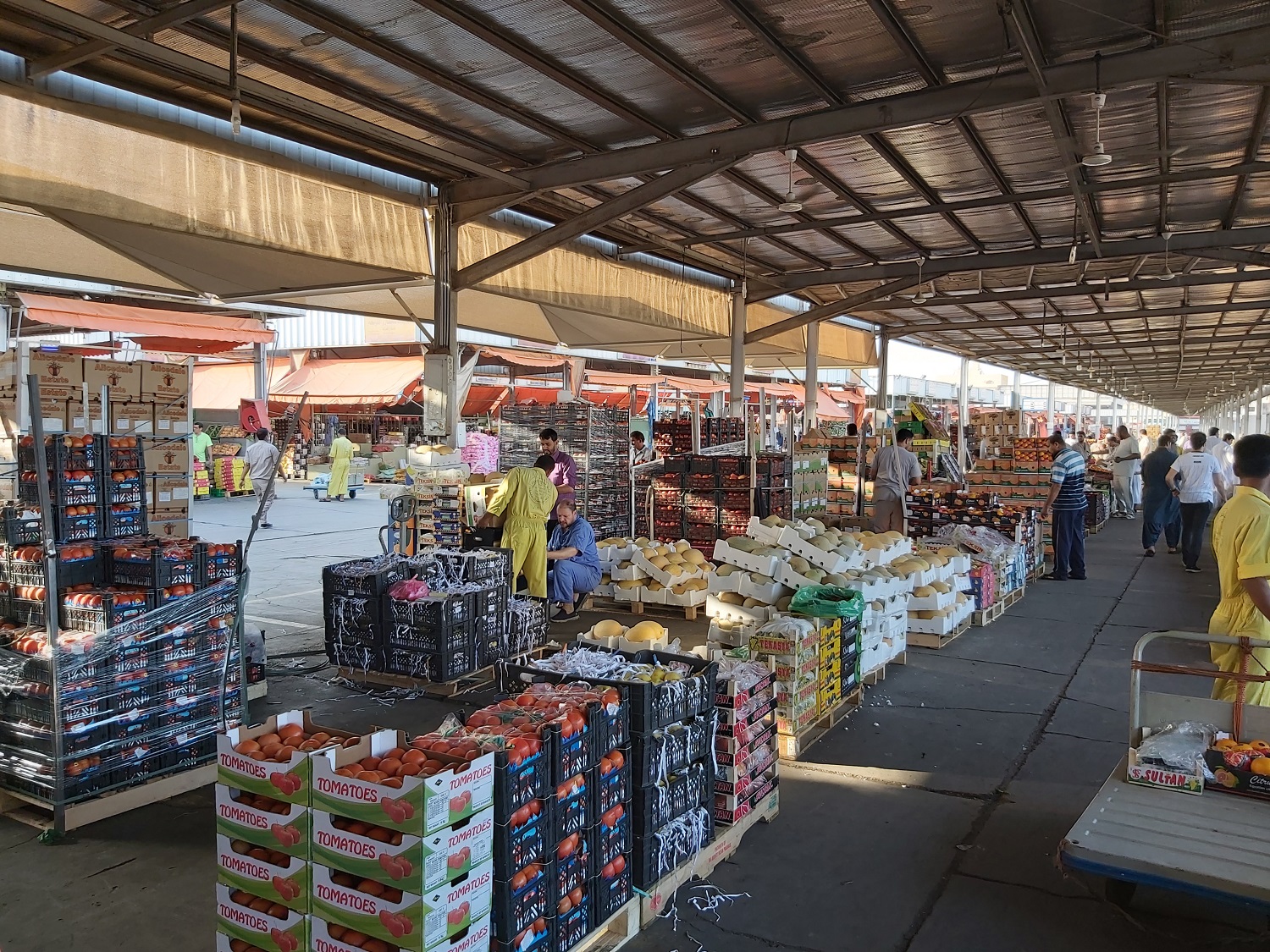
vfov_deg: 53.1
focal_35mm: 26
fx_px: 954
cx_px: 635
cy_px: 476
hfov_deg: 67.3
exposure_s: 1/154
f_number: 1.7
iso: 64
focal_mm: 3.92
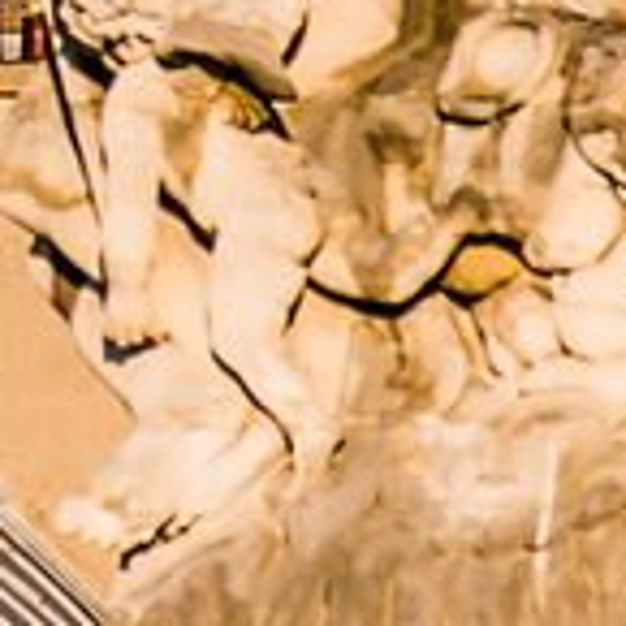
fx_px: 40010
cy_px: -1086
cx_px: -1243
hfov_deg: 0.9
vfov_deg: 0.9
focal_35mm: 1956
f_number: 5.6
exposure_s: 1/1000
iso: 200
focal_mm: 185
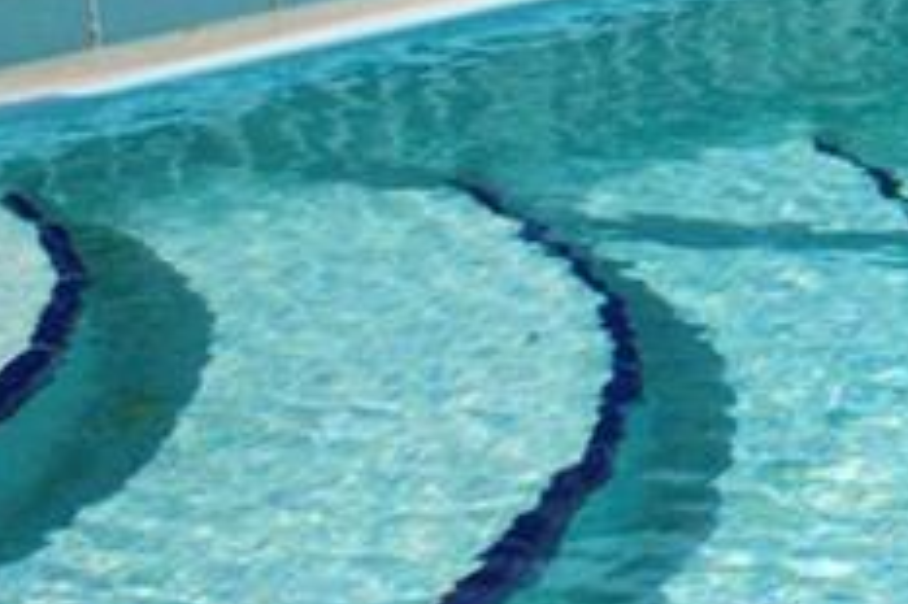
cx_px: 2264
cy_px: -442
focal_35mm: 165
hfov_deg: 10.5
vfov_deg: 8.1
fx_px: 4159
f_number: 14
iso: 160
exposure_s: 1/250
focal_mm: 24
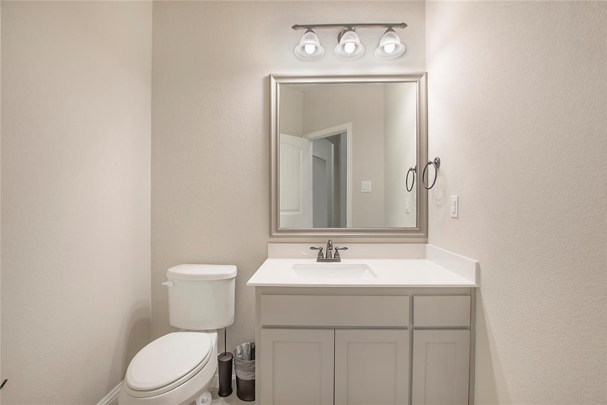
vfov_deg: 77.3
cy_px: 202
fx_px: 253
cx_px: 304
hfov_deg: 100.4
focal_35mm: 15
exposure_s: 1/30
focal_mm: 10
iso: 100
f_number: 5.6
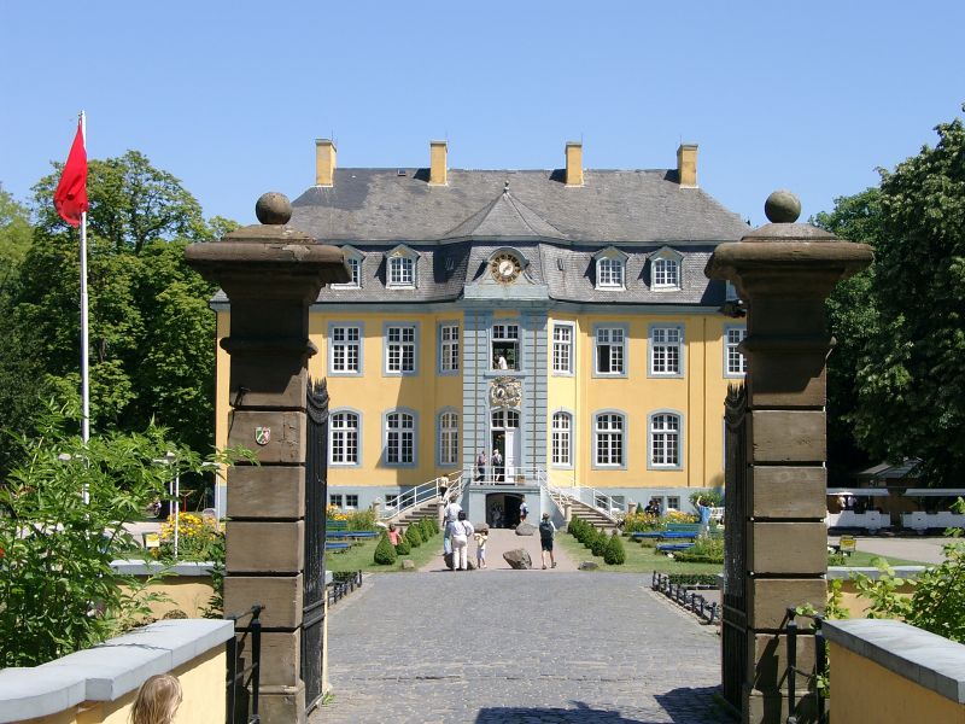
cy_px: 362
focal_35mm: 78
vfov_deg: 18.9
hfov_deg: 25.0
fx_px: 2174
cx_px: 482
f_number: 4
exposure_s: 1/478
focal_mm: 16.05
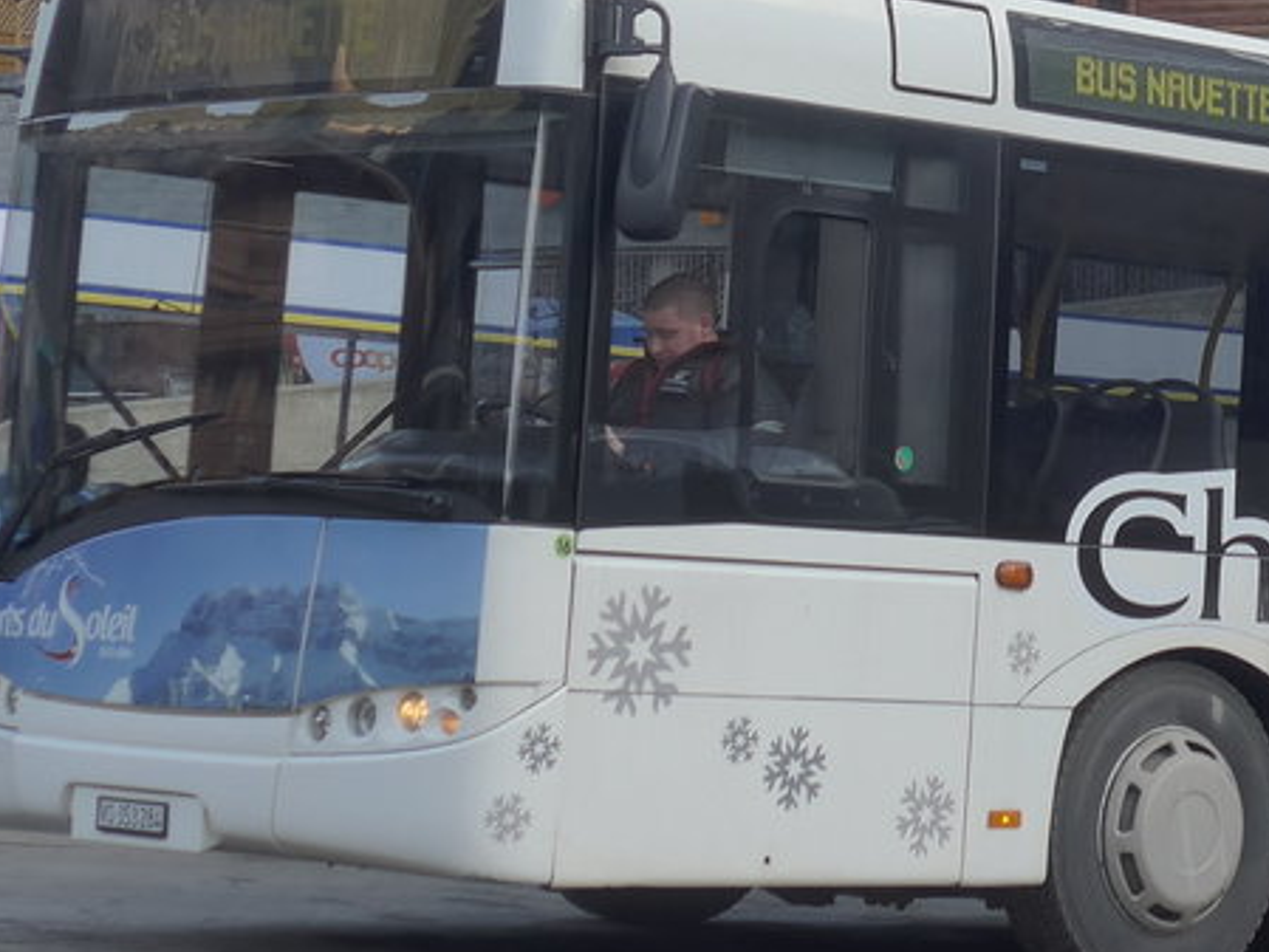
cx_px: 1221
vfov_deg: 11.2
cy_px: -45
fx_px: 4804
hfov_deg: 14.8
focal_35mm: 131
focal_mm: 10.1
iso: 160
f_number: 3.2
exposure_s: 1/250
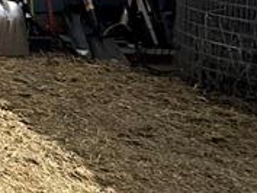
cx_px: -433
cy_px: -154
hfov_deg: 13.2
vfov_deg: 15.6
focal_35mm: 81
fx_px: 602
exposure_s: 1/1464
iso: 50
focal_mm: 2.22
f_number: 2.2
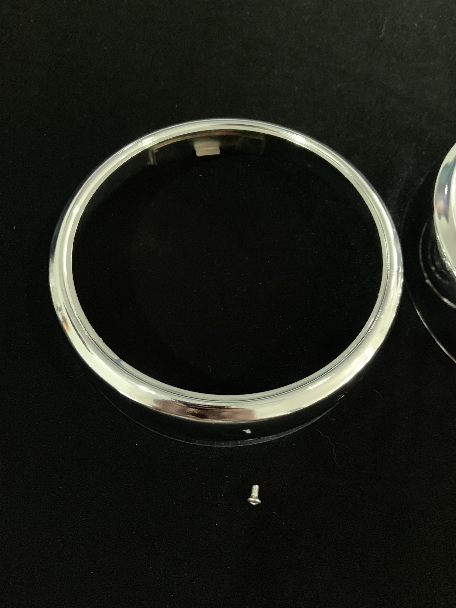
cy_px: 304
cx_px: 228
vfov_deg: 67.3
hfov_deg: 53.1
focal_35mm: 26
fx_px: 457
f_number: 1.8
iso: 1600
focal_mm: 4.25
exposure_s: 1/17
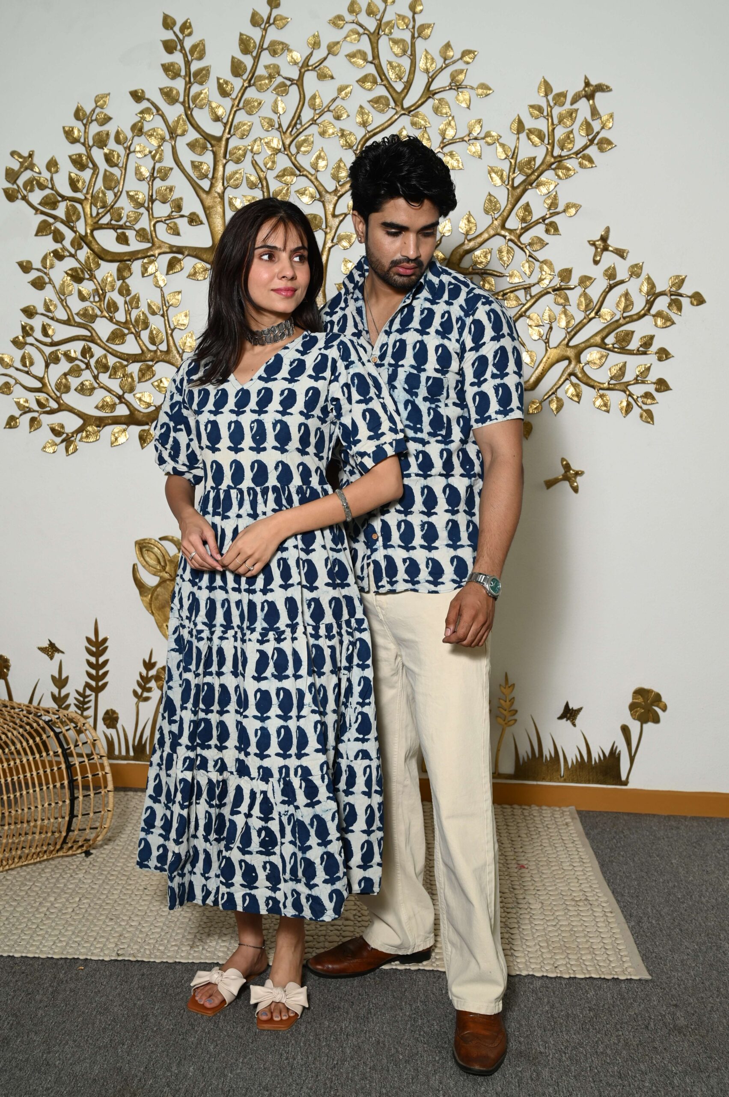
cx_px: 364
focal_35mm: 41
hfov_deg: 32.6
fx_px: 1247
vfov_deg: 47.4
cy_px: 548
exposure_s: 1/160
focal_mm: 41
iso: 400
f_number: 5.6
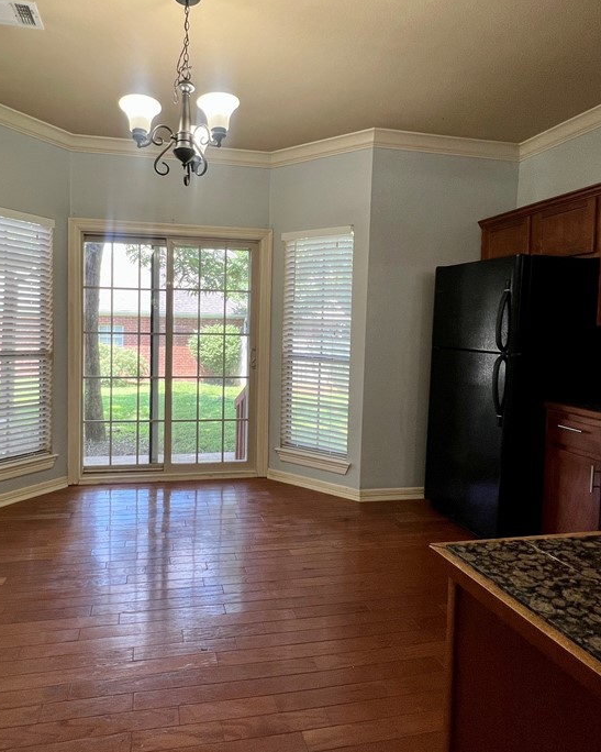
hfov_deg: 69.9
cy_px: 346
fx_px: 423
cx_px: 232
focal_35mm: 19
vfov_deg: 83.1
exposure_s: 1/120
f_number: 1.8
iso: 64
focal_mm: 1.57
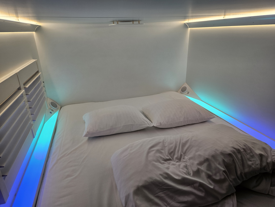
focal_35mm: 23
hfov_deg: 73.9
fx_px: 183
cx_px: 138
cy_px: 104
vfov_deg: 58.9
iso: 160
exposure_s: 1/62
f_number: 1.8
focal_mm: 5.4
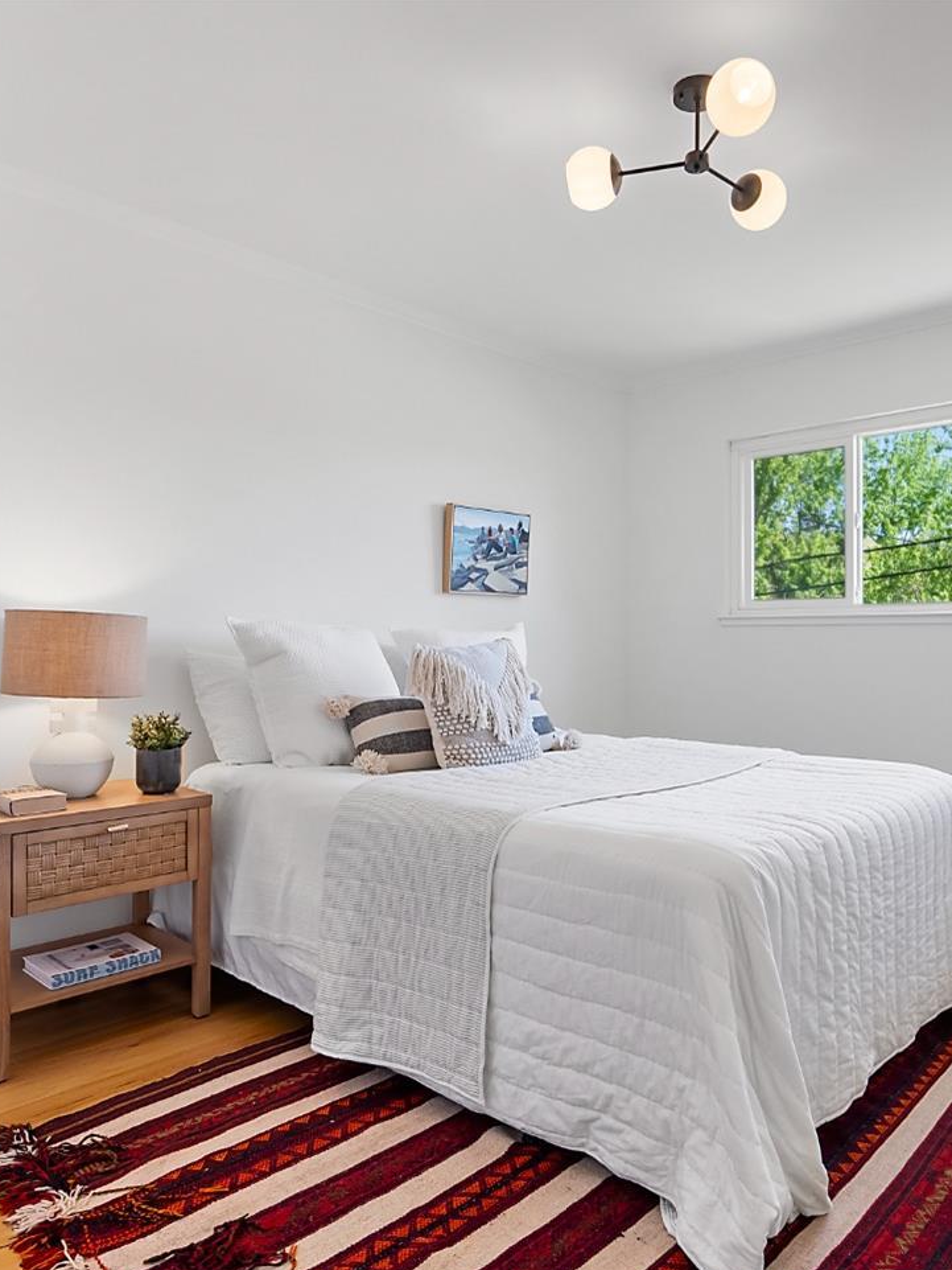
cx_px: 548
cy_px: 658
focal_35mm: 24
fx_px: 880
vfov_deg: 71.6
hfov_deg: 56.6
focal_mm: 16
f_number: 8
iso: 400
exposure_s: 1/8
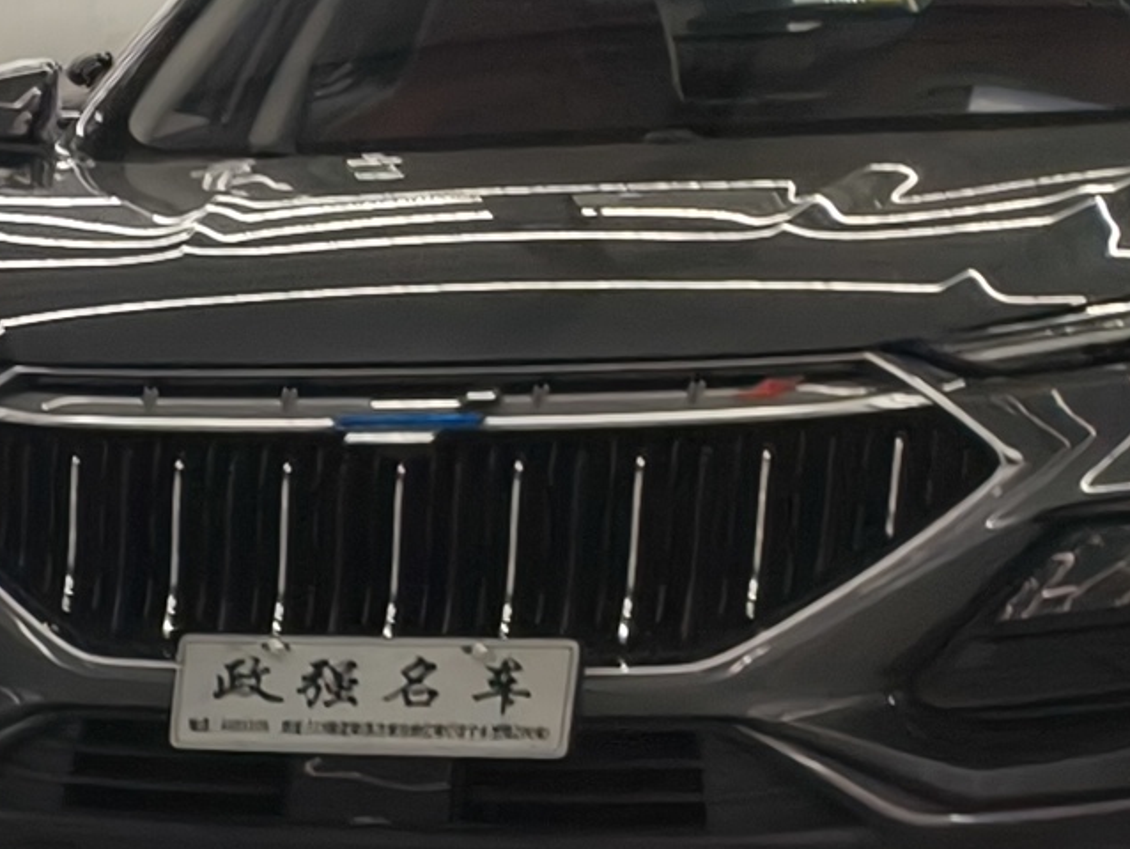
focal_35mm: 154
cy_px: 1663
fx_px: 5029
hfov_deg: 9.5
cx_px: -2435
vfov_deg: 9.1
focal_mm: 5.59
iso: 64
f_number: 1.8
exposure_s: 1/100
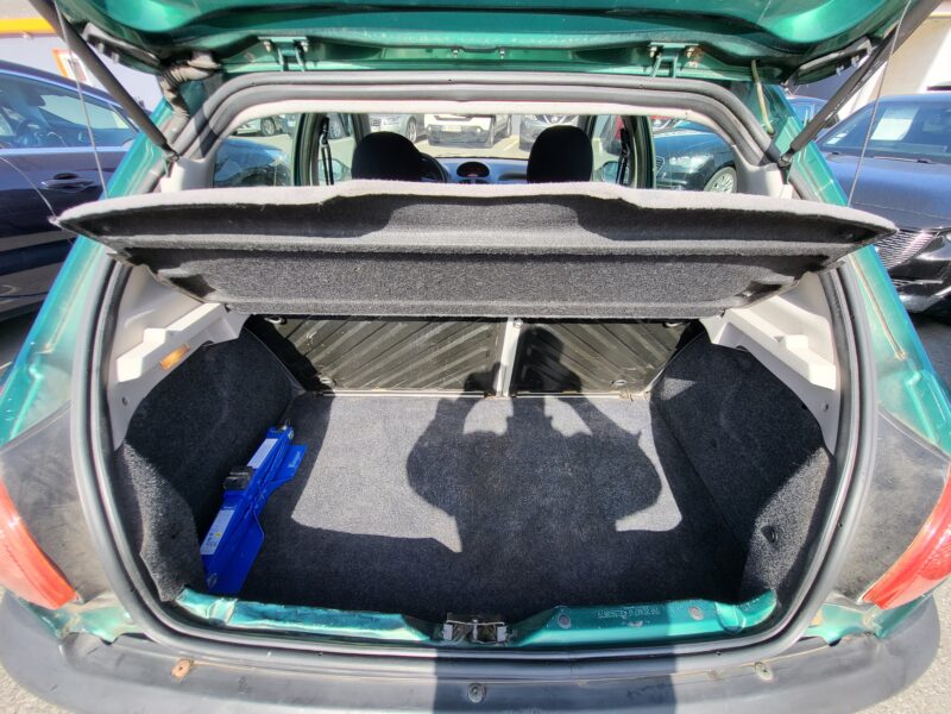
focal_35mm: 13
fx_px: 357
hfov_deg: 106.2
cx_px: 476
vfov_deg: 89.9
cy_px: 357
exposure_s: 1/202
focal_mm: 1.74
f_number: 2.2
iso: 32
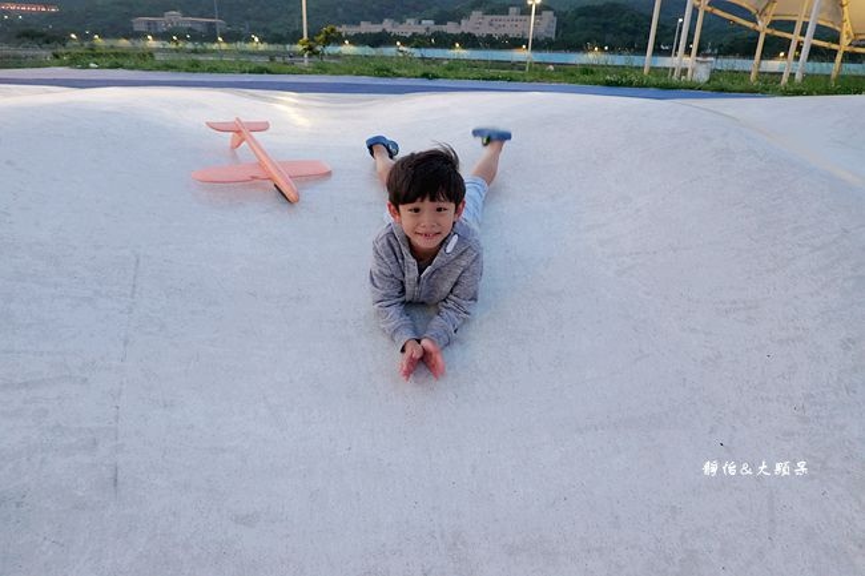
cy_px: 288
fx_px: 576
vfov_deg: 53.1
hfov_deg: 73.8
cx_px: 432
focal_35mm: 24
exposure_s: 1/20
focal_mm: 9
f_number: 2.8
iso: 800
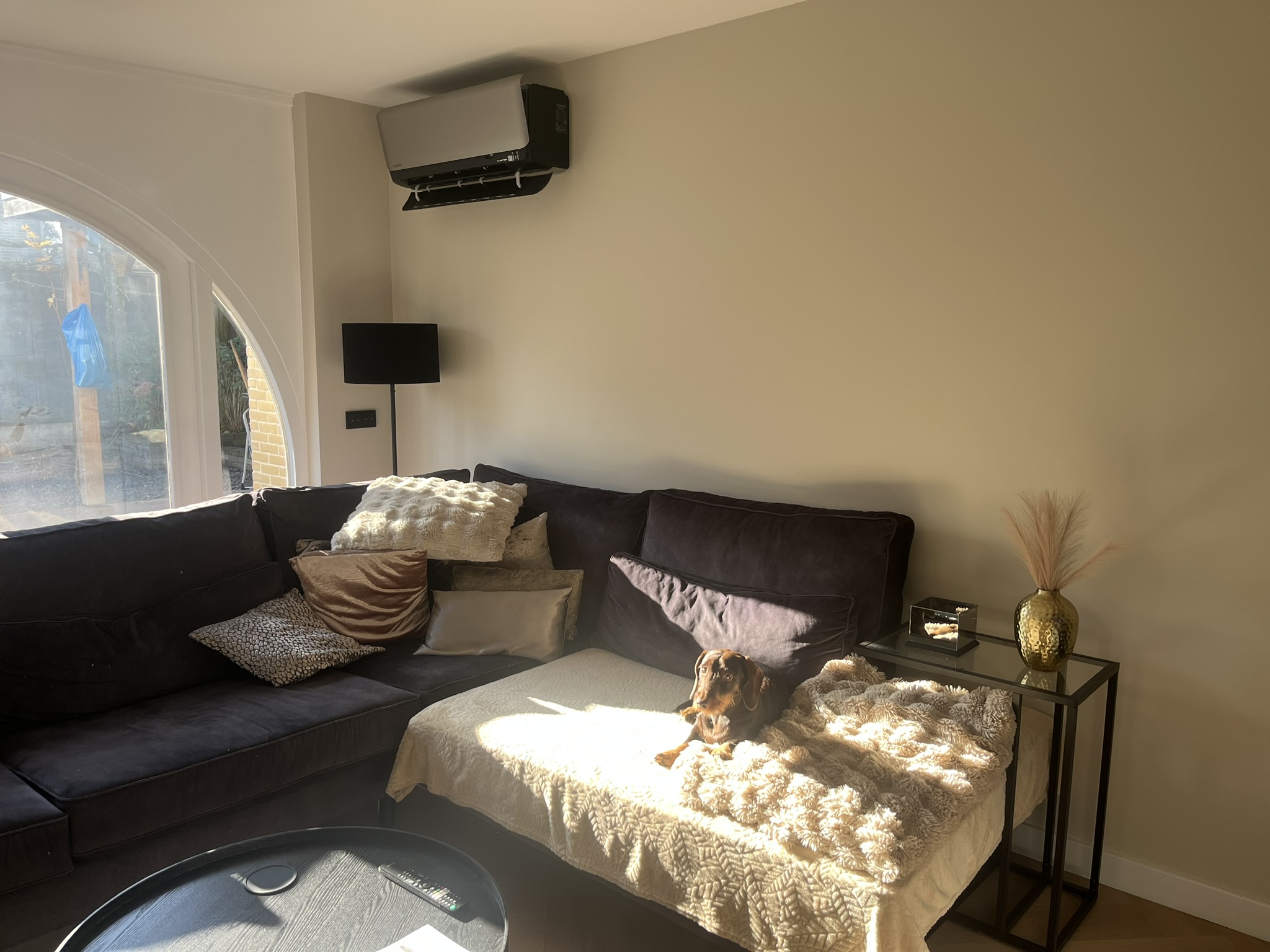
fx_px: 954
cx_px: 635
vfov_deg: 53.1
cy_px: 476
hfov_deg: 67.3
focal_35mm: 26
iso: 40
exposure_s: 1/122
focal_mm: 5.1
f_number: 1.6
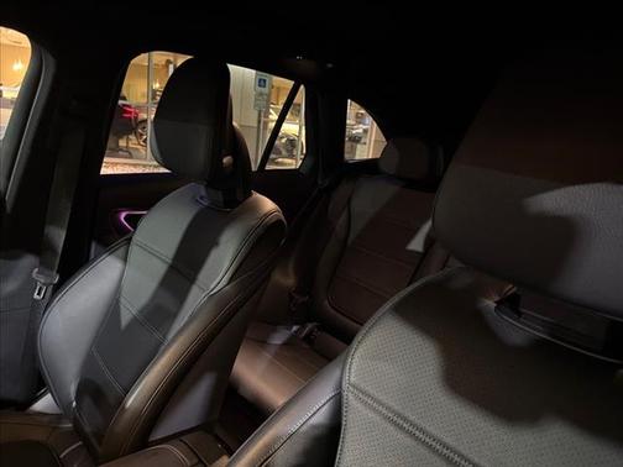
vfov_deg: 56.8
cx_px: 312
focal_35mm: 24
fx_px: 432
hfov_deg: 71.6
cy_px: 234
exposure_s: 1/18
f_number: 1.78
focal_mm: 6.76
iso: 1600
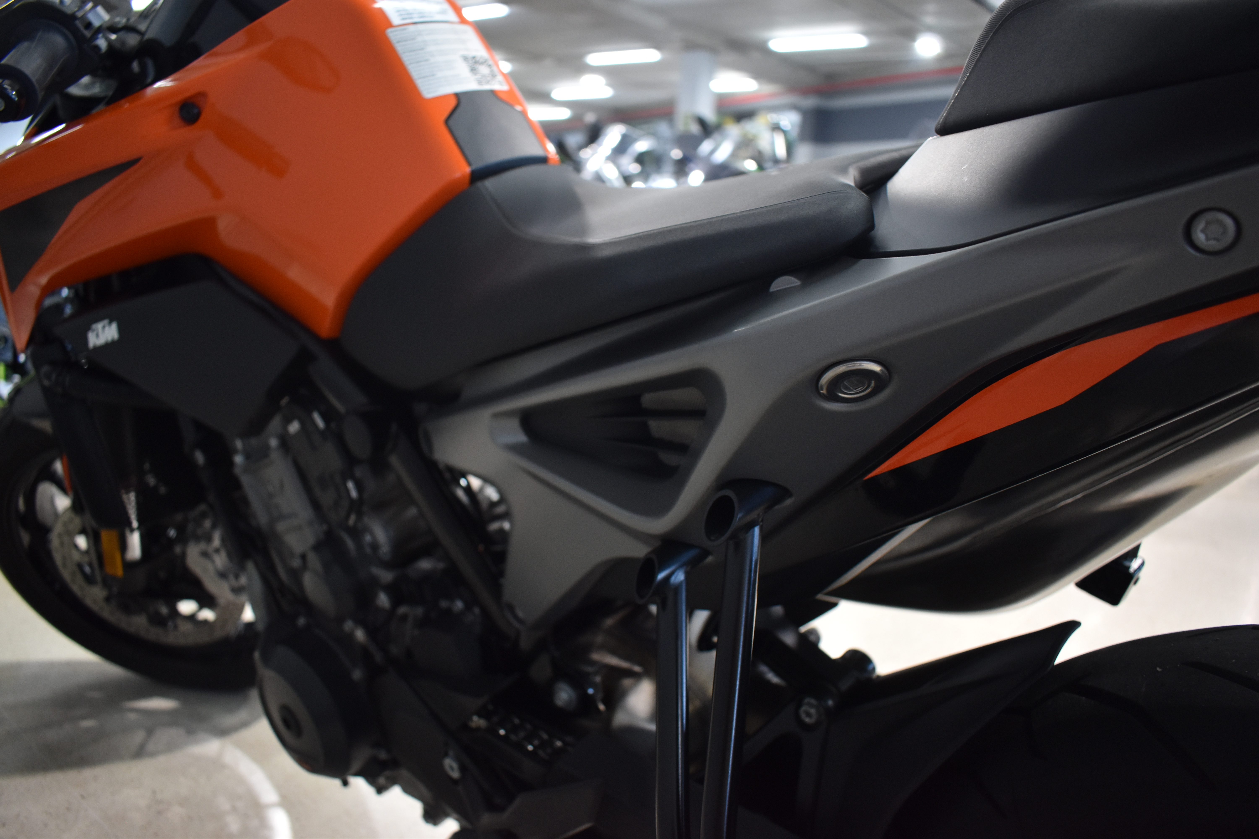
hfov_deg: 67.4
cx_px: 630
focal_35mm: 27
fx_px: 944
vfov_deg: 47.9
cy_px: 420
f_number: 3.5
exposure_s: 1/50
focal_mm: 18
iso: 800
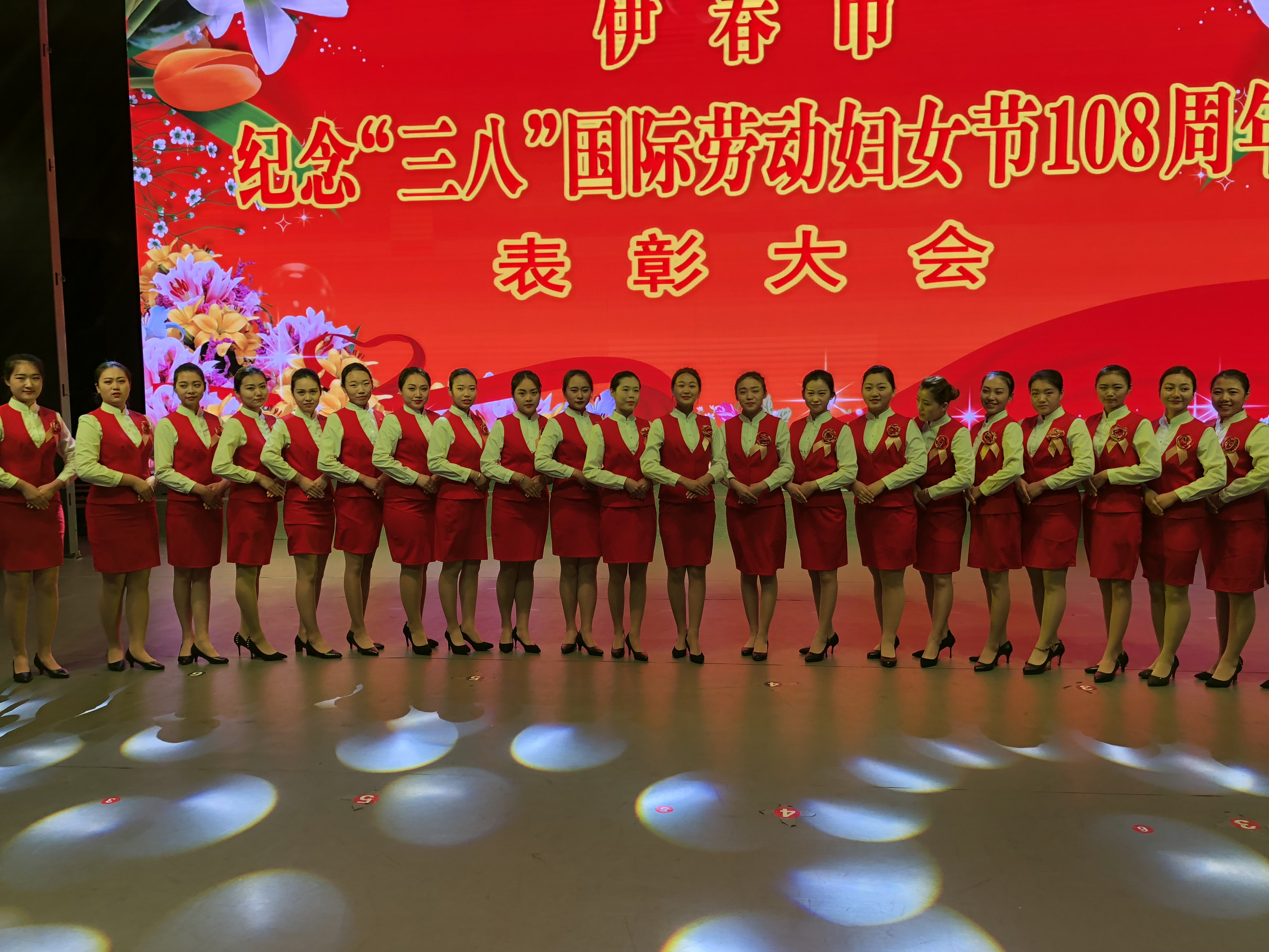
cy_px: 476
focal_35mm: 29
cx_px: 634
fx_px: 1063
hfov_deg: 61.7
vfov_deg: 48.2
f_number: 1.8
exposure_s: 1/61
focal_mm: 3.99
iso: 25
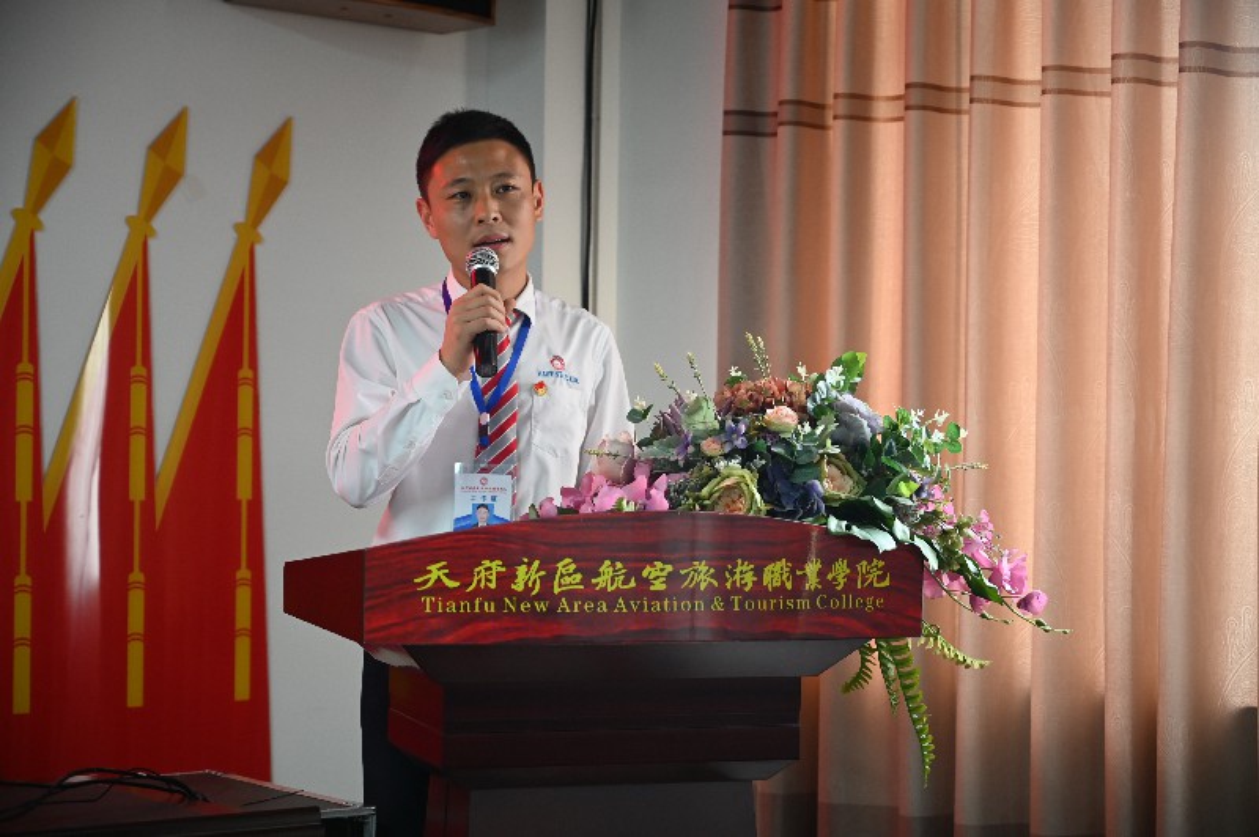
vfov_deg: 19.4
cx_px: 630
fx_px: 2446
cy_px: 418
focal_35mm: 70
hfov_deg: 28.9
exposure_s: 1/60
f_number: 4
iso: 2000
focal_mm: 70
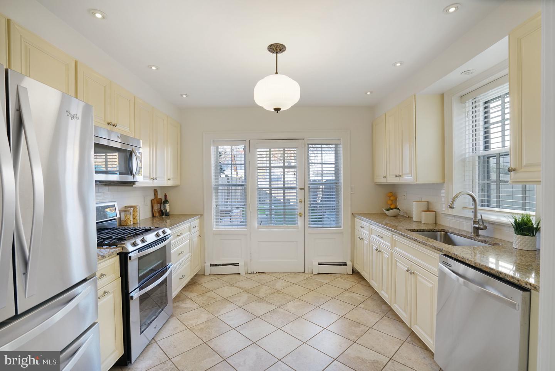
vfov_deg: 73.8
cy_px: 186
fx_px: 247
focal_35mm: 16
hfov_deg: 96.7
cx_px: 278
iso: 1250
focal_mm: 16
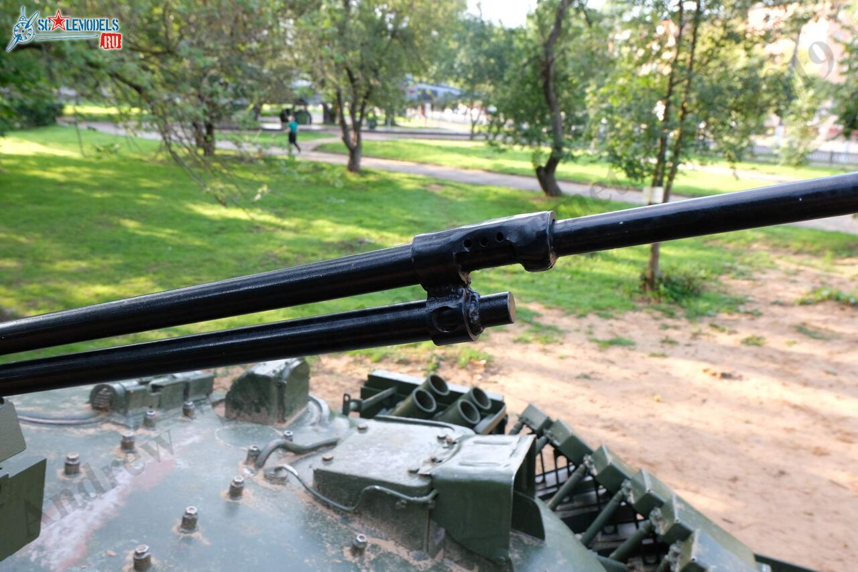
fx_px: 715
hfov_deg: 61.9
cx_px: 429
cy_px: 286
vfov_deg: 43.6
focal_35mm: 30
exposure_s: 1/160
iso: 1250
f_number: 8
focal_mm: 20.1
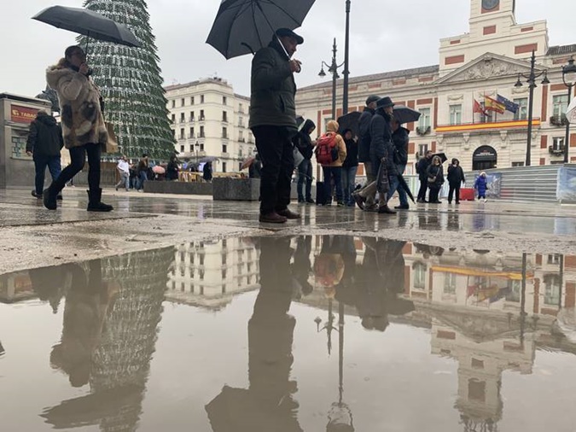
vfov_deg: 53.0
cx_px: 288
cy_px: 216
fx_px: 433
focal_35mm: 26
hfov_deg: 67.3
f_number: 1.8
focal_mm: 4.25
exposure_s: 1/217
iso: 25
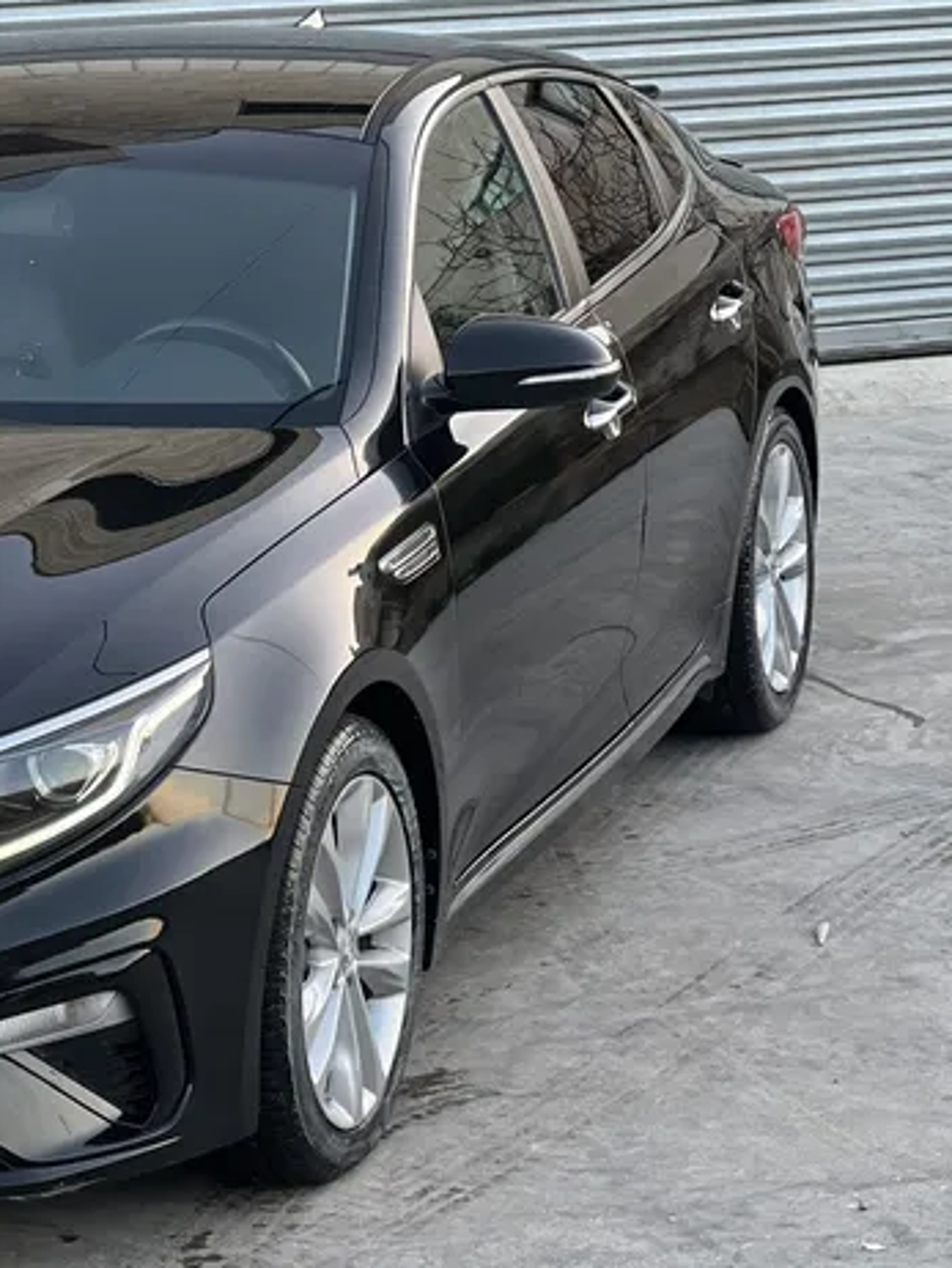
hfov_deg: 12.3
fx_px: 4396
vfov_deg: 16.4
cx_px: 343
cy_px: 598
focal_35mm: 120
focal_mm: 9
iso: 160
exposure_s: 1/121
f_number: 2.8
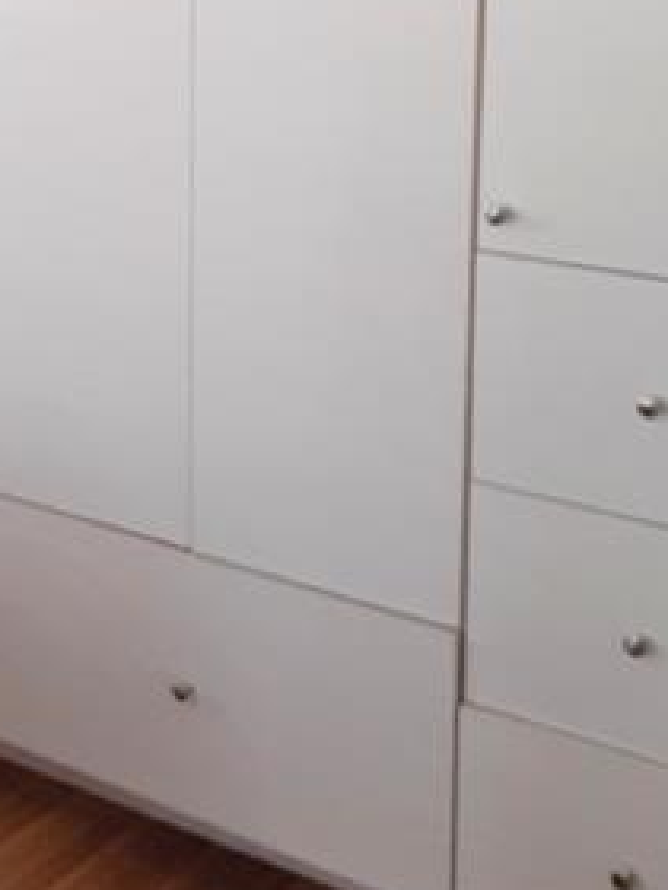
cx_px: -130
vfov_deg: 25.6
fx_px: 1904
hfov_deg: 18.8
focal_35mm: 74
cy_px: 111
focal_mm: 2.91
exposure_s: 1/60
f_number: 1.9
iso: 100
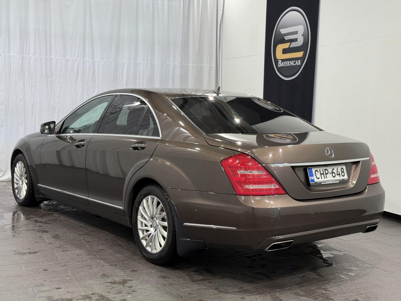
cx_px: 200
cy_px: 150
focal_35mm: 48
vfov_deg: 30.3
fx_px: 556
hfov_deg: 39.7
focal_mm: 6.76
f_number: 1.78
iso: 80
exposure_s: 1/100
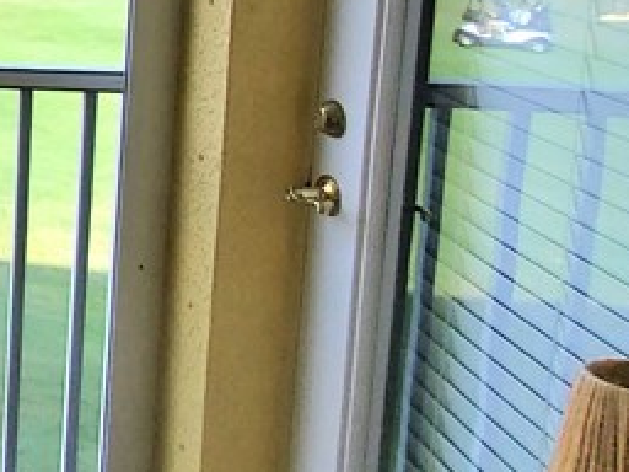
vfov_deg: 25.6
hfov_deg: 21.0
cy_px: -66
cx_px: -553
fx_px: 945
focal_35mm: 52
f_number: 2.2
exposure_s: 1/370
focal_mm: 1.8
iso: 50
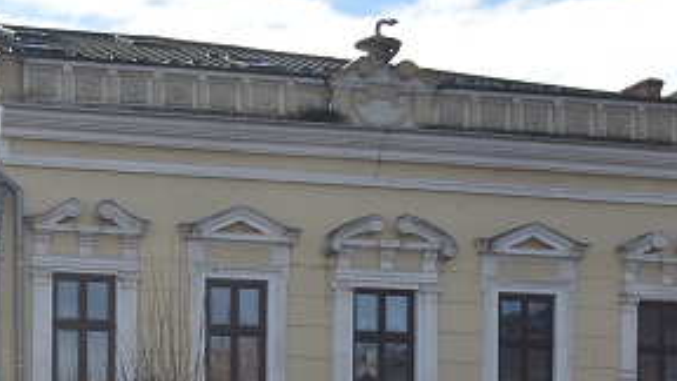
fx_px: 2405
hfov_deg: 15.4
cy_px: 643
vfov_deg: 8.7
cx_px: -146
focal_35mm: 134
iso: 100
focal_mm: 24
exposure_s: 1/250
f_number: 8
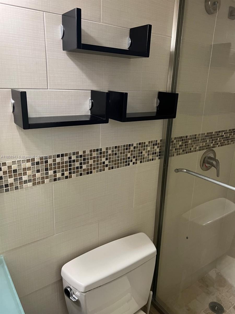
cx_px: 118
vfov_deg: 67.3
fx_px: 235
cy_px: 157
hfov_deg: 53.1
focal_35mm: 26
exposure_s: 1/60
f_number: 1.5
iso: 320
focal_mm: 5.7
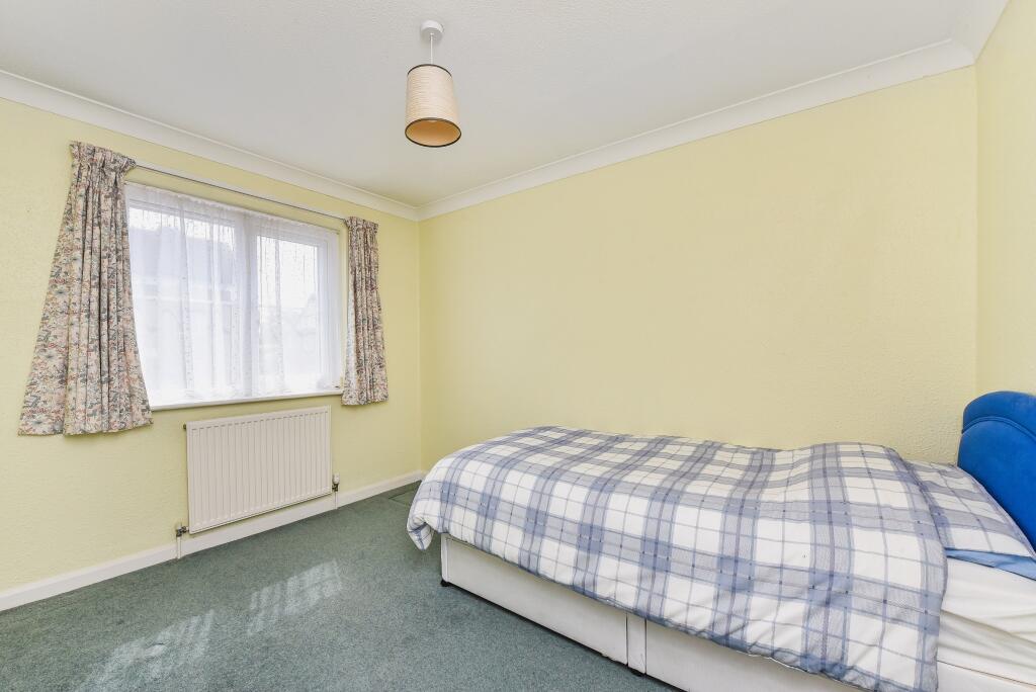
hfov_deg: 104.2
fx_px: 403
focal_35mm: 14
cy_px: 346
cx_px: 518
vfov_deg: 81.3
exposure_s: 1/100
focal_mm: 14
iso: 640
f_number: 9
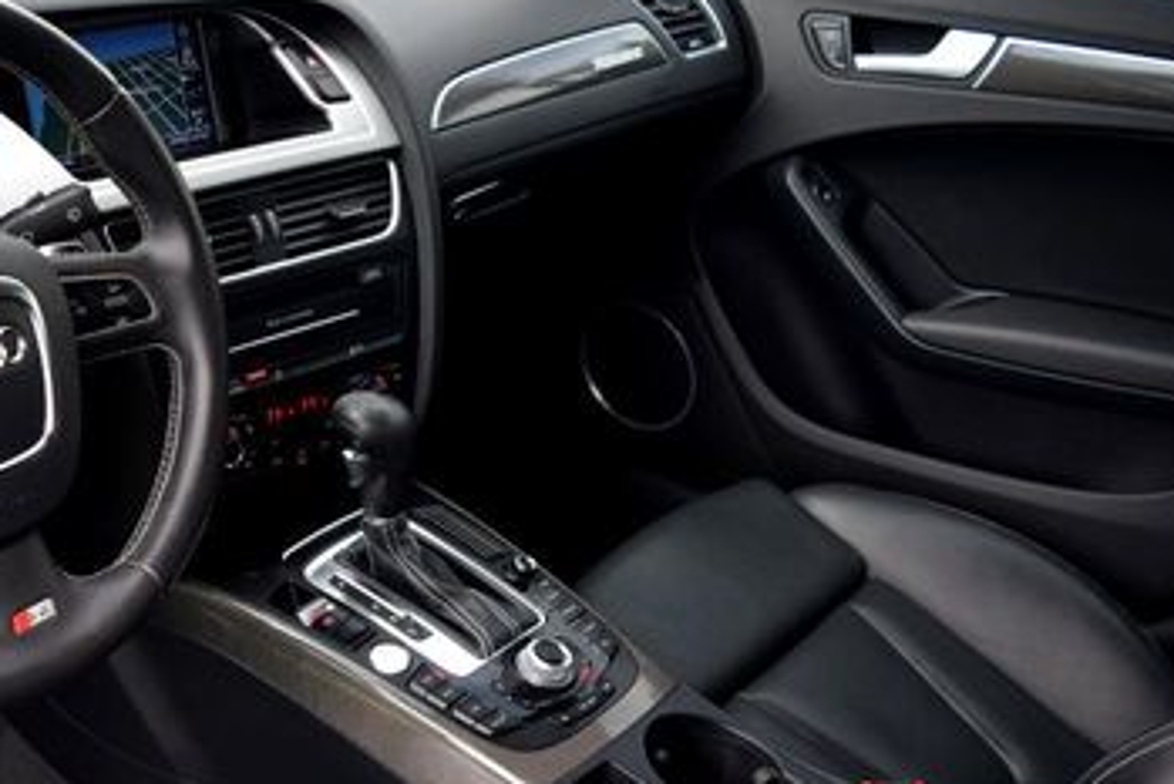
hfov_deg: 35.2
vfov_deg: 24.5
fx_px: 1794
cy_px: 513
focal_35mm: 55
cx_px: 256
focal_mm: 20
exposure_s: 1/80
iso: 400
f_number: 4.5
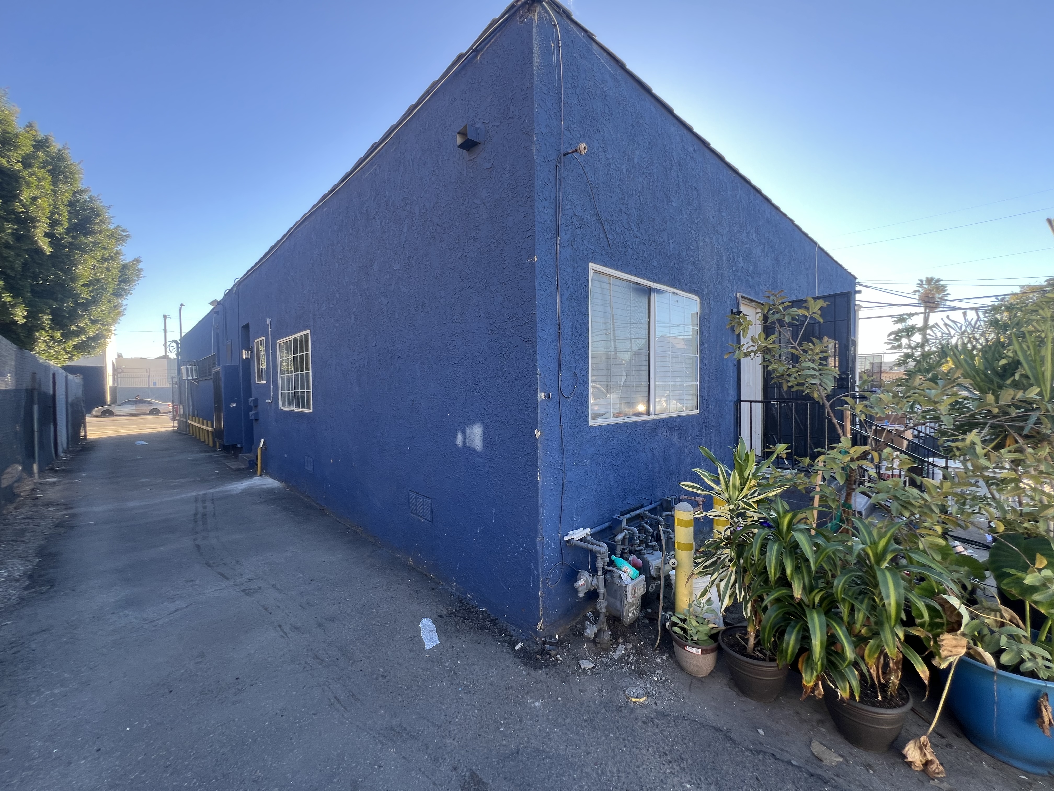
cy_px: 396
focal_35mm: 13
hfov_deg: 106.2
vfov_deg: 89.9
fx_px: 396
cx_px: 527
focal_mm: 1.57
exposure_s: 1/133
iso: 32
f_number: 1.8
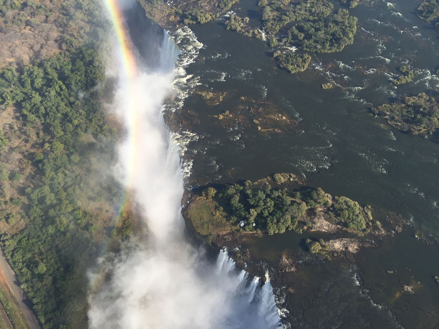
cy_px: 164
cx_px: 220
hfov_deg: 61.7
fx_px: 368
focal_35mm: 29
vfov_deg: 48.2
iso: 32
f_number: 2.2
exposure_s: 1/1014
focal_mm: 4.15
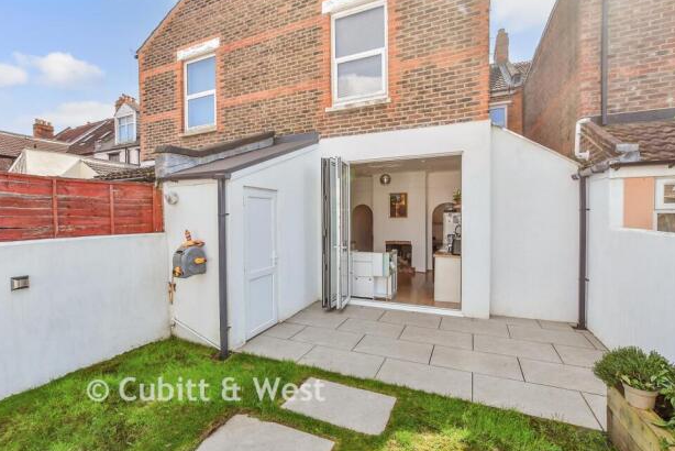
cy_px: 225
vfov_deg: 73.8
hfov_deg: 96.6
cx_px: 320
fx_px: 300
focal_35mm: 16
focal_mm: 10
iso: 320
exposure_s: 1/250
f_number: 8
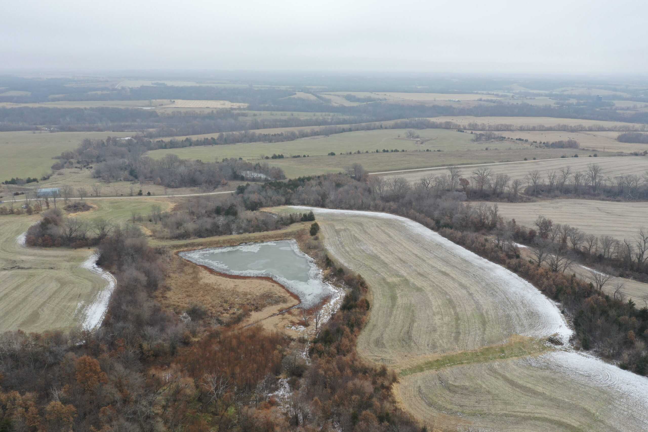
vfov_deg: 46.4
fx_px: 504
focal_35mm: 28
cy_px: 216
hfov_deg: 65.5
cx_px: 324
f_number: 5
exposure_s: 1/200
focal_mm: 10.26
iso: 100
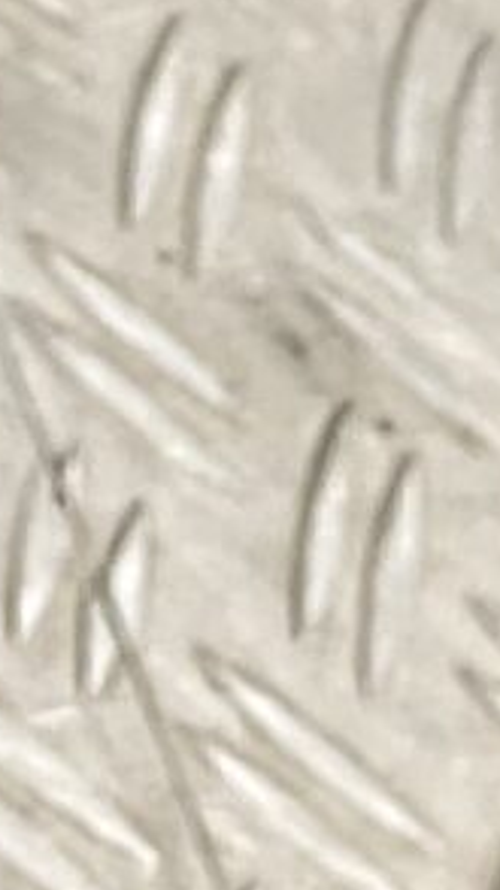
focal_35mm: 275
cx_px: -288
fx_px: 6493
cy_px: -1959
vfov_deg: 6.9
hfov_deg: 4.4
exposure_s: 1/120
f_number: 1.8
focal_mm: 3
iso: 25
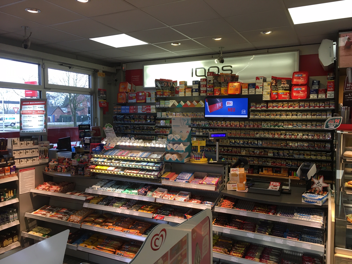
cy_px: 132
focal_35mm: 29
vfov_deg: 48.2
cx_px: 176
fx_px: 295
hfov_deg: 61.7
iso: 32
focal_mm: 4.15
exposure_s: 1/30
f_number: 2.2
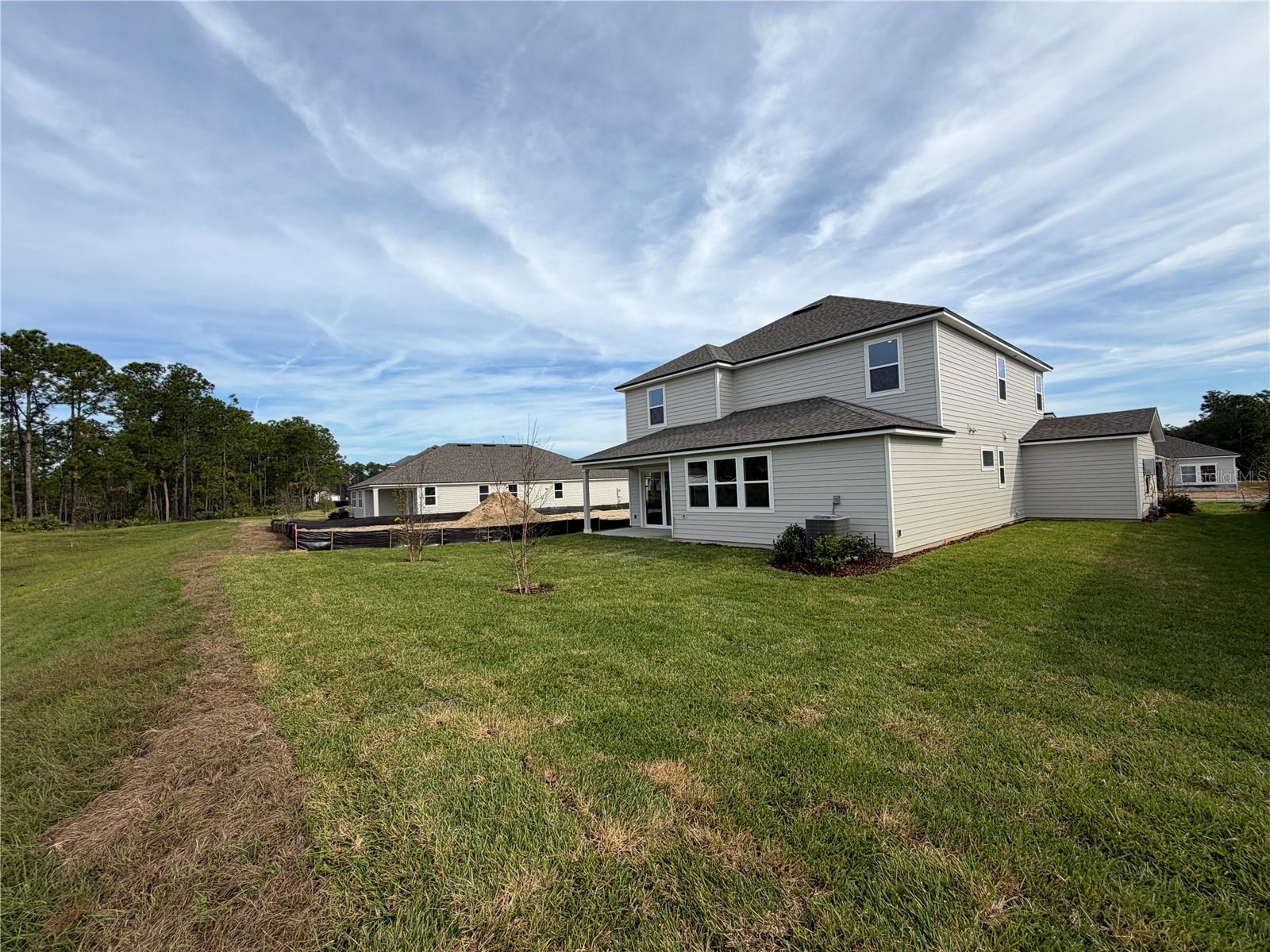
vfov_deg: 85.7
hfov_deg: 102.1
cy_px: 476
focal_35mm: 14
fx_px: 514
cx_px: 635
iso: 20
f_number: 2.2
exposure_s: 1/955
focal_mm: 2.22
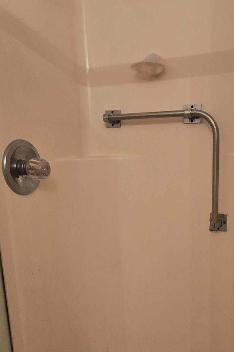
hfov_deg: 39.7
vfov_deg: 56.2
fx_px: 322
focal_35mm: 33
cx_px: 146
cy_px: 230
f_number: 2.2
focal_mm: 2.2
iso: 200
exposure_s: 1/60
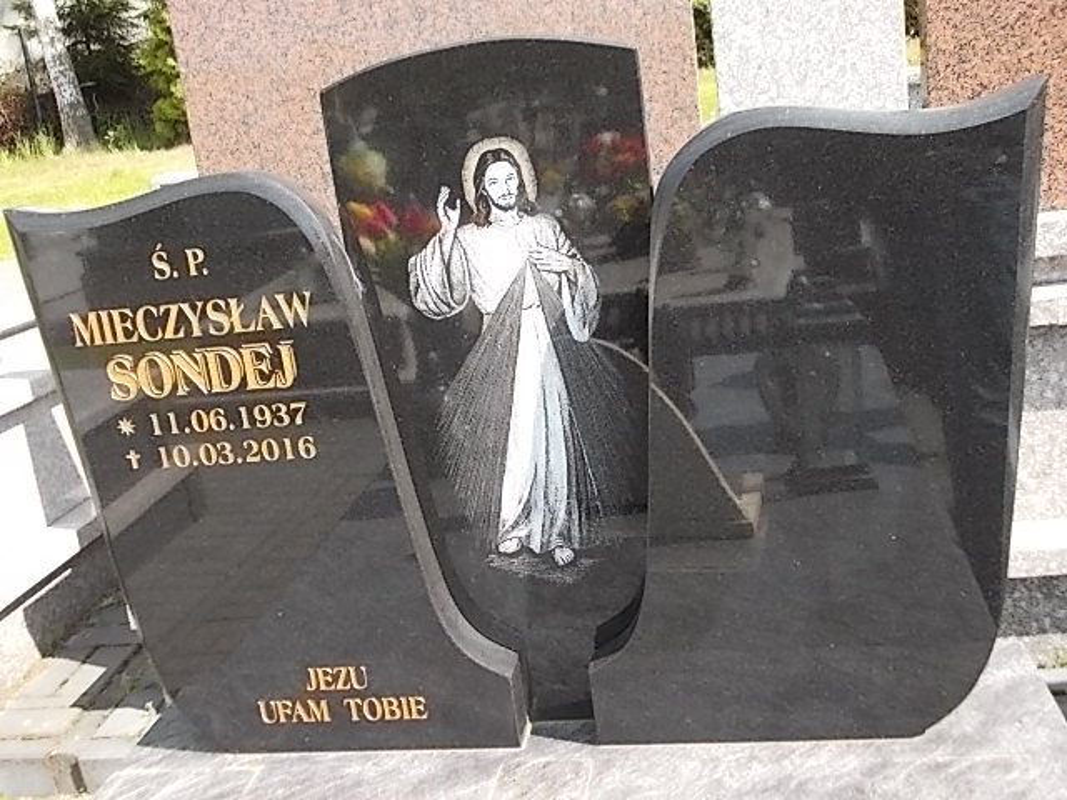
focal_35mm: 38
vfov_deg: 37.7
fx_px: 1171
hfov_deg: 49.0
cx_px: 534
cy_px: 400
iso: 80
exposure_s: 1/250
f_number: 3.1
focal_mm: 5.3
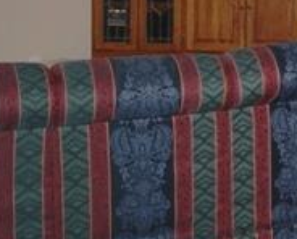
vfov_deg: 16.8
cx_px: 468
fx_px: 775
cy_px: -47
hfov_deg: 18.7
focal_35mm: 88
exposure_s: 1/60
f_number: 5.6
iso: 400
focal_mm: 18
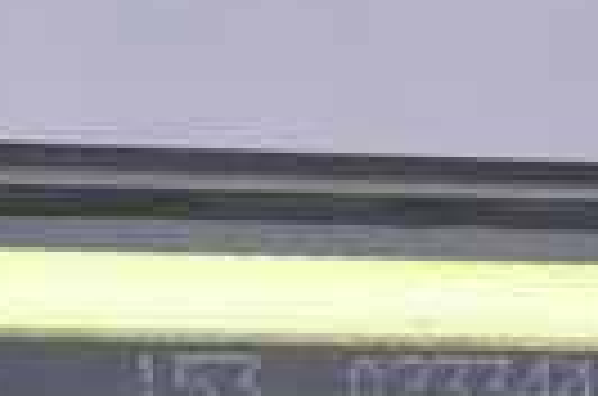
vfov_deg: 2.6
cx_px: 337
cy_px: 502
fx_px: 8827
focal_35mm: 533
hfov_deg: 3.9
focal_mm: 105
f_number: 9.5
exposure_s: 1/125
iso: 3200
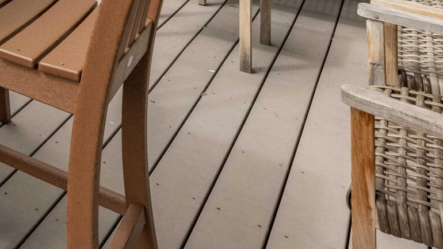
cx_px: -304
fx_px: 576
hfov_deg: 24.5
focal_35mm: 49
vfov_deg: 18.5
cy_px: -209
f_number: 10
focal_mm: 12
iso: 200
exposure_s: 1/2500
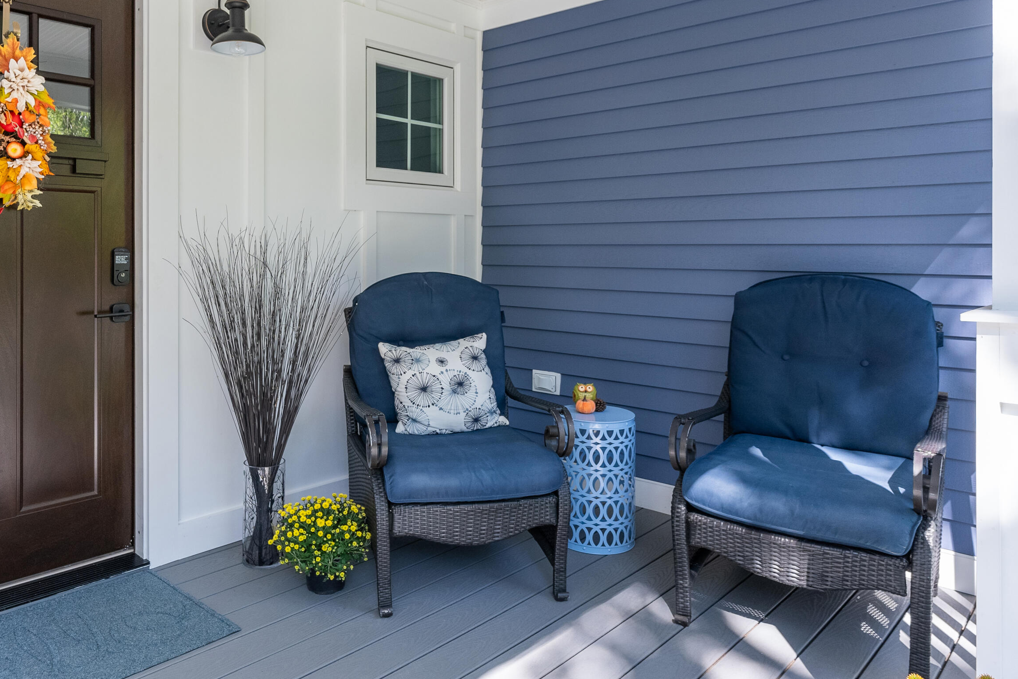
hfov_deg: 68.5
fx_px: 736
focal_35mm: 26
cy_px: 249
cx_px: 392
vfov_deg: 49.1
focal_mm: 20
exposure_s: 1/125
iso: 640
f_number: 7.1
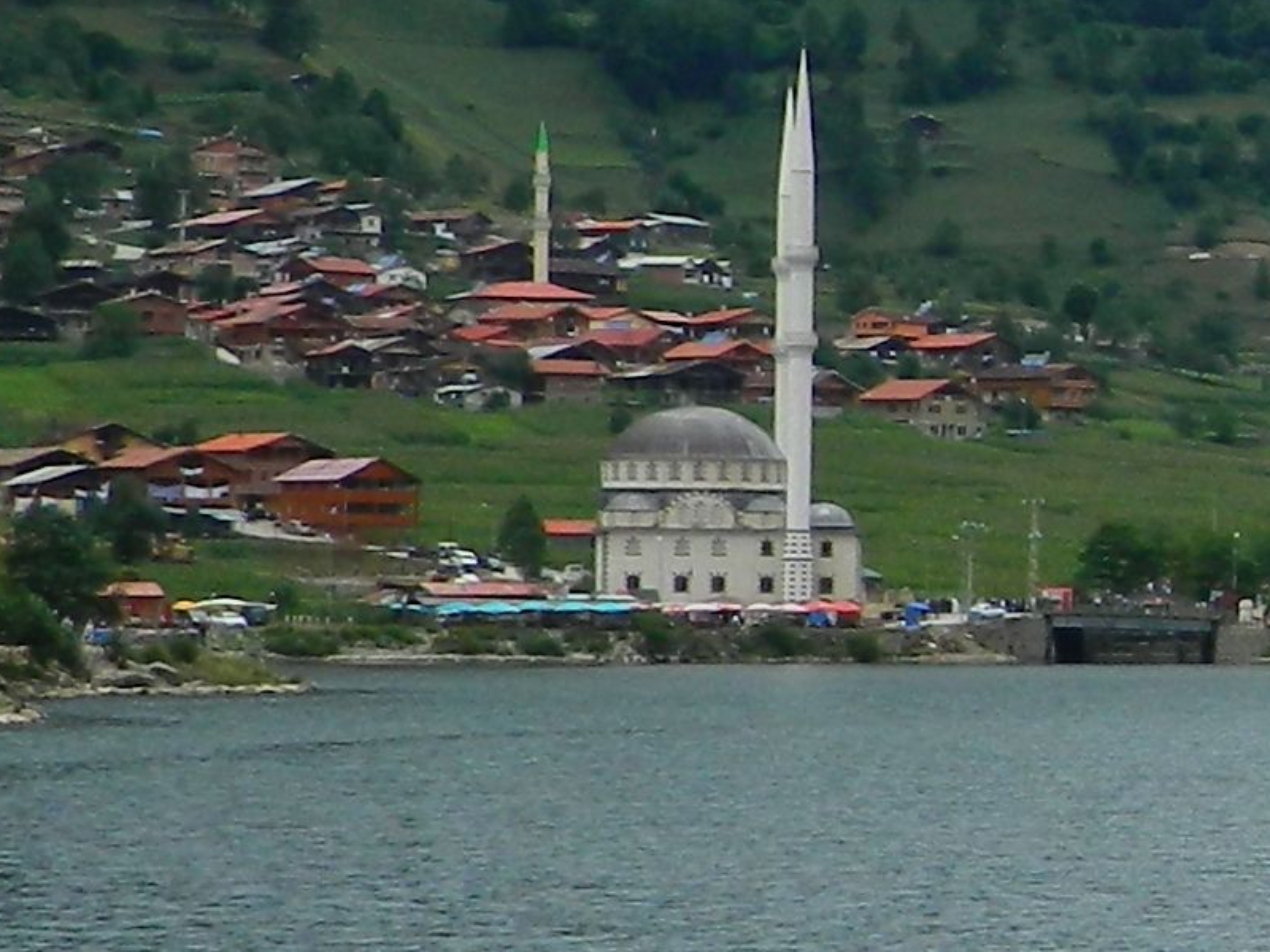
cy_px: 557
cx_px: 2902
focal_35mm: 189
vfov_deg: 7.9
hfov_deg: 9.5
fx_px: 6934
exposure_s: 1/800
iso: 80
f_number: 3.3
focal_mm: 6.2
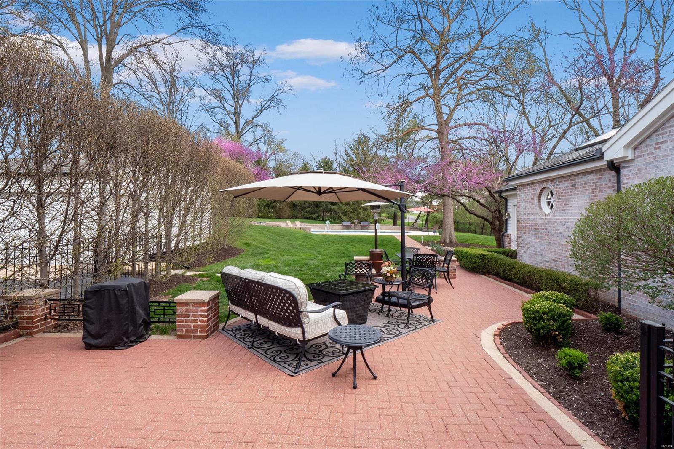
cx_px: 337
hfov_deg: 96.7
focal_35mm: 16
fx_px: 299
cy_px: 224
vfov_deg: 73.7
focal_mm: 8
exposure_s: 1/60
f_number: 10
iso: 400
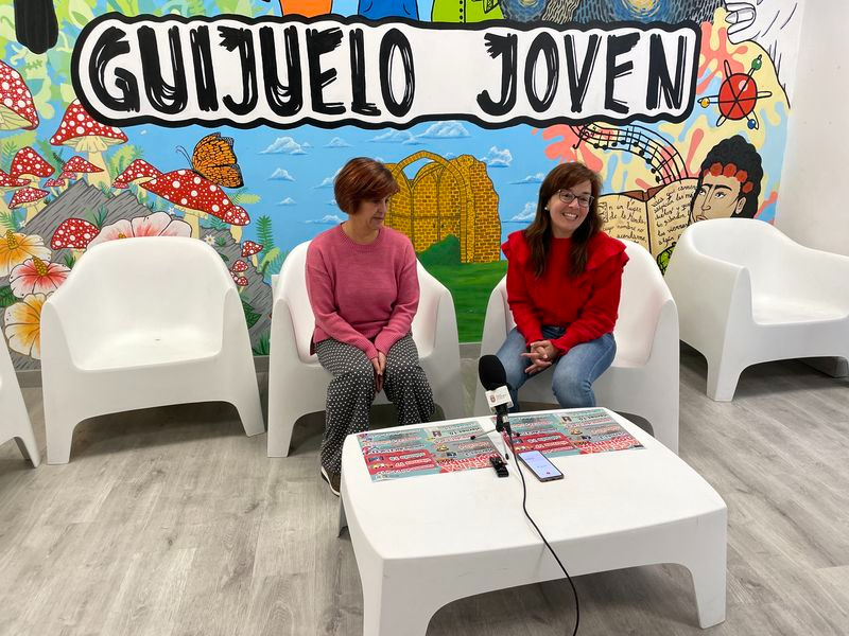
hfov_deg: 67.3
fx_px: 638
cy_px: 318
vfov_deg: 53.1
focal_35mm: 26
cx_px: 424
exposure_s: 1/100
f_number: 1.6
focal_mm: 4.2
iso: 100
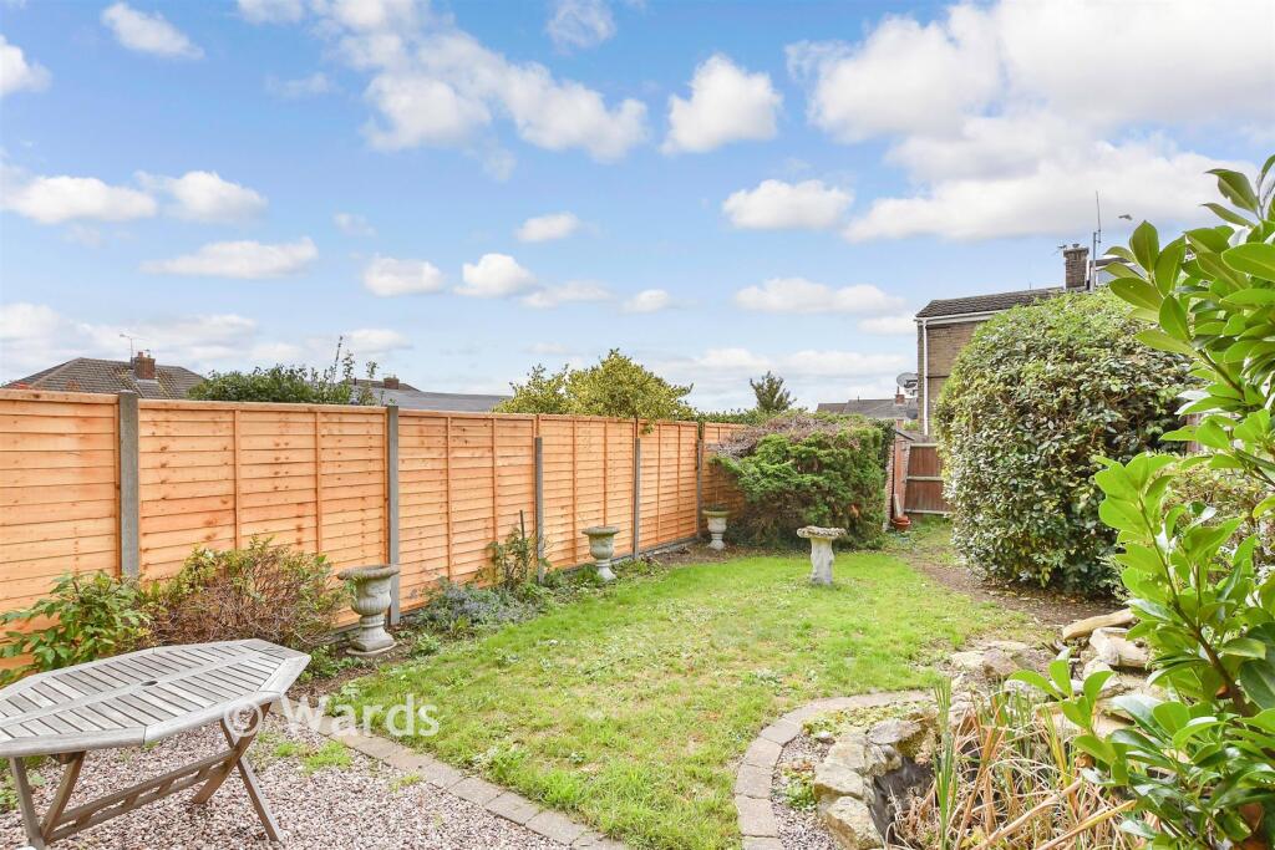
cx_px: 638
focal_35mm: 15
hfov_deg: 100.4
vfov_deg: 77.3
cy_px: 425
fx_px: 531
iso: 160
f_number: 8
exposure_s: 1/125
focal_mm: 10
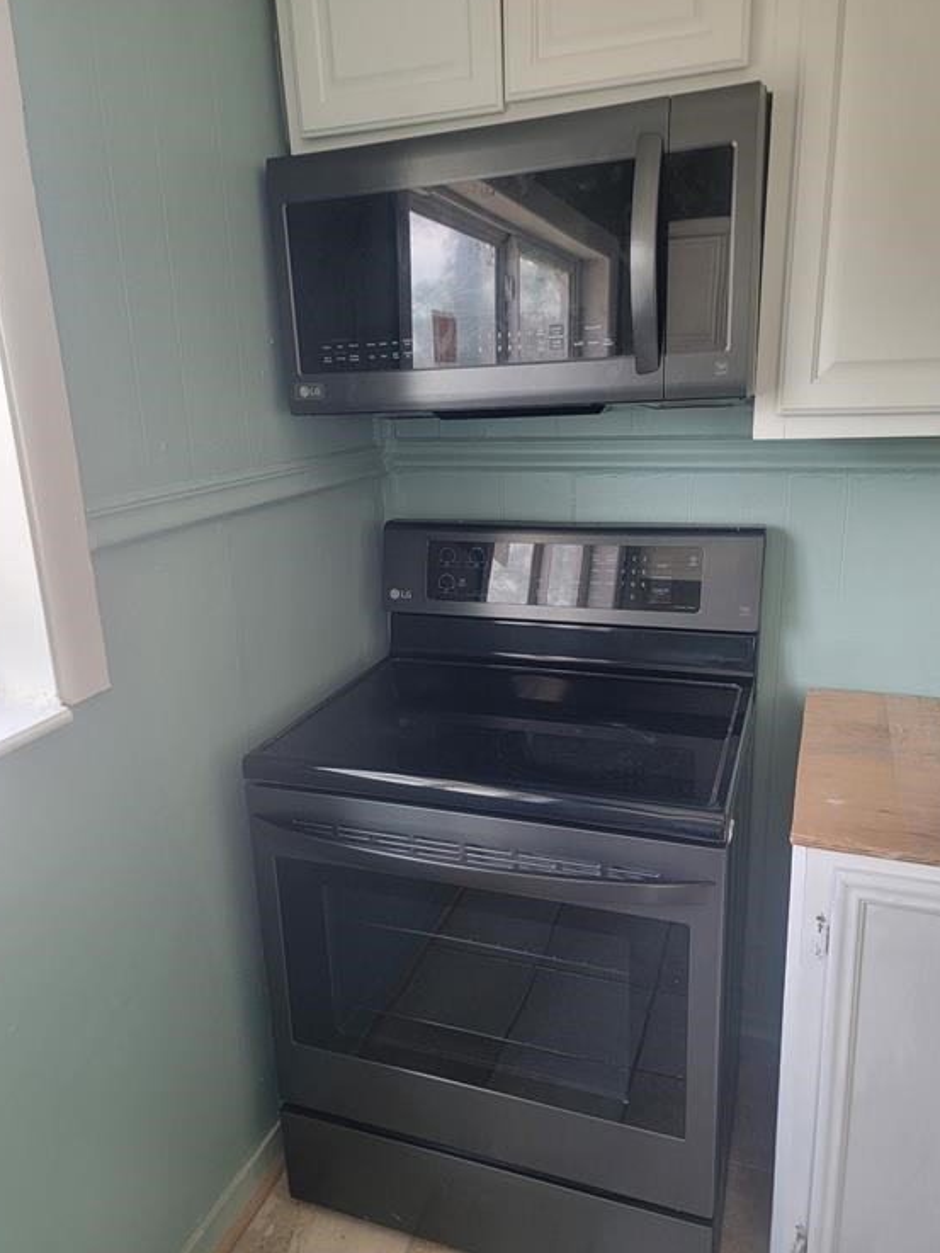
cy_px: 629
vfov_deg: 69.4
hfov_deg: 54.9
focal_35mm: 25
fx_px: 905
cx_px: 467
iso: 200
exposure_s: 1/120
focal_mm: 6.7
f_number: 1.8
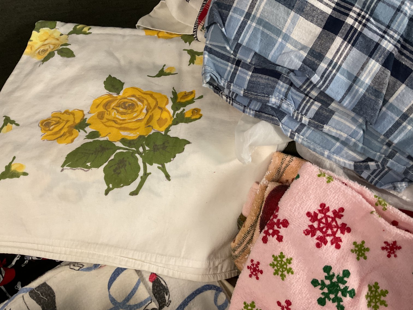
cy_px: 155
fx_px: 346
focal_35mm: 29
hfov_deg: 61.7
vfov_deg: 48.2
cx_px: 206
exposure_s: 1/60
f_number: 1.8
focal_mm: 3
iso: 100
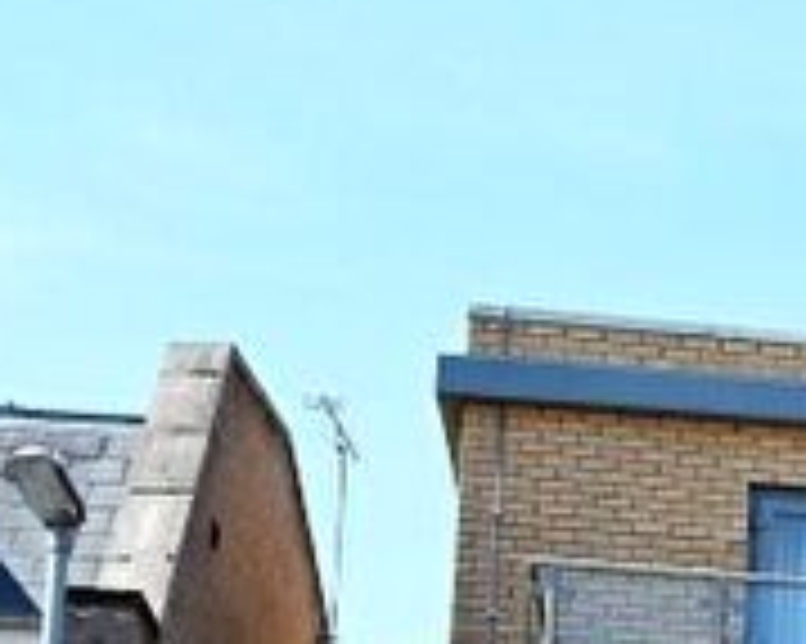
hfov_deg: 13.4
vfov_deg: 11.7
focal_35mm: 127
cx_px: 1517
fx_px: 3024
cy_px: 948
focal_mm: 23
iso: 200
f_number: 9
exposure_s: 1/320
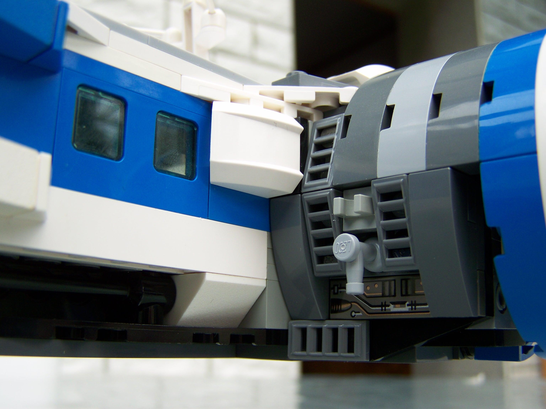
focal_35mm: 38
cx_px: 273
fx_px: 599
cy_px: 204
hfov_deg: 49.0
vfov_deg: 37.7
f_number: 2.8
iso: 64
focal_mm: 6.3
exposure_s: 1/100
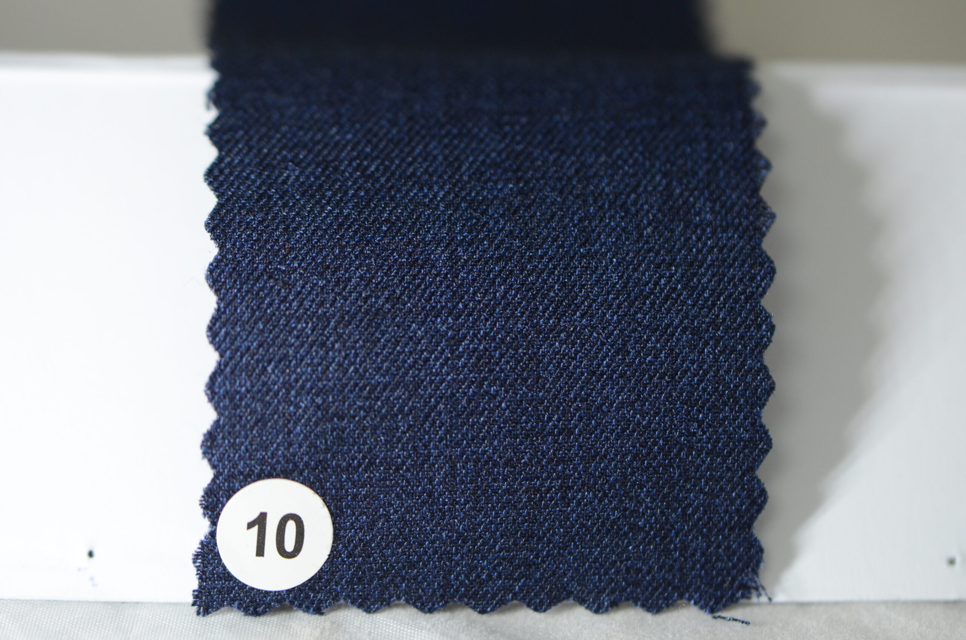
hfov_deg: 15.2
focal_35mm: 135
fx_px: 3615
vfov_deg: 10.1
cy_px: 320
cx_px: 483
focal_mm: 90
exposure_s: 1/125
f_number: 3.5
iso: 800
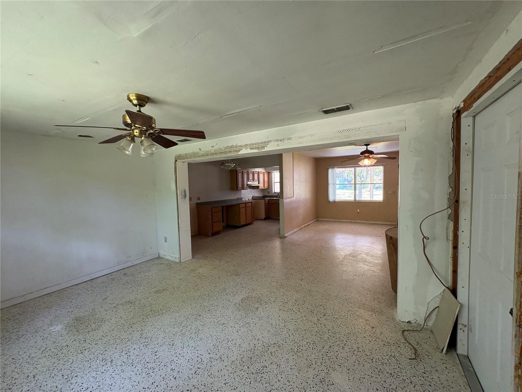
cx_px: 261
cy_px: 196
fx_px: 211
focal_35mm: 14
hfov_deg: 102.1
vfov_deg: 85.7
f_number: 2.2
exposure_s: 1/90
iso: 200
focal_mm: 2.22
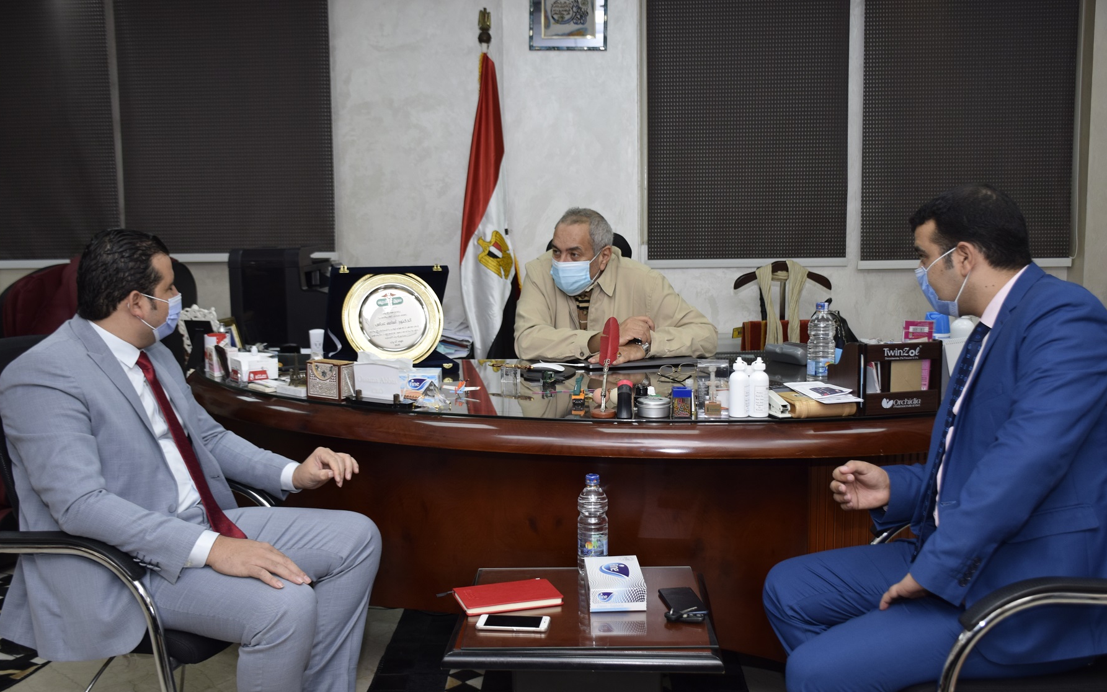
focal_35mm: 37
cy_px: 341
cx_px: 549
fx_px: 1116
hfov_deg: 52.7
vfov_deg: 34.4
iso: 320
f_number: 3.8
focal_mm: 24
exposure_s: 1/160
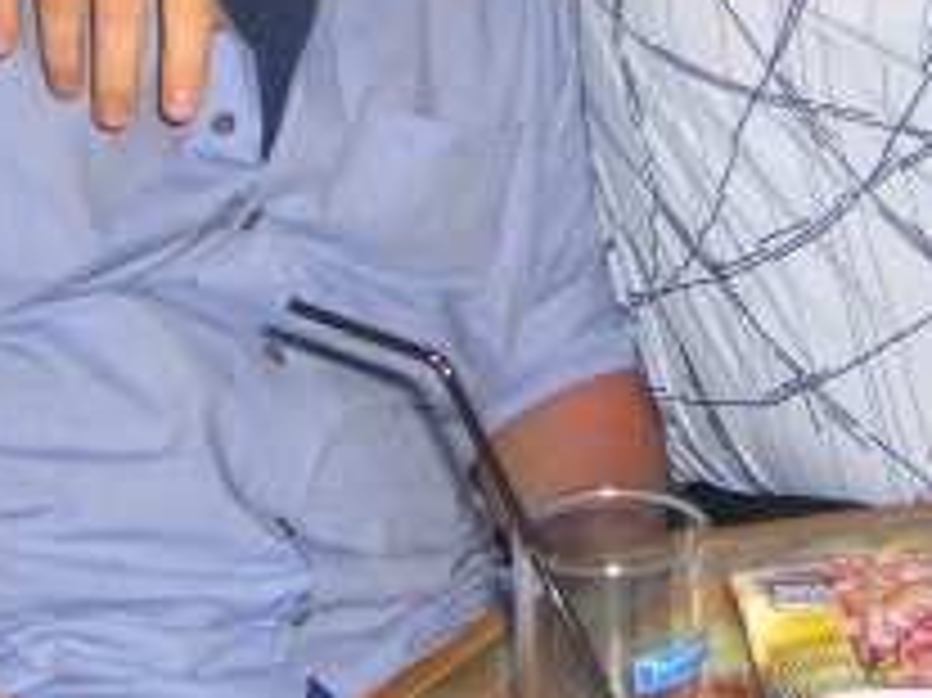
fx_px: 2960
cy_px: -126
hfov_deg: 17.8
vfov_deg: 13.1
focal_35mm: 110
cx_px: 720
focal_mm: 7.9
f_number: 2.8
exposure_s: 1/60
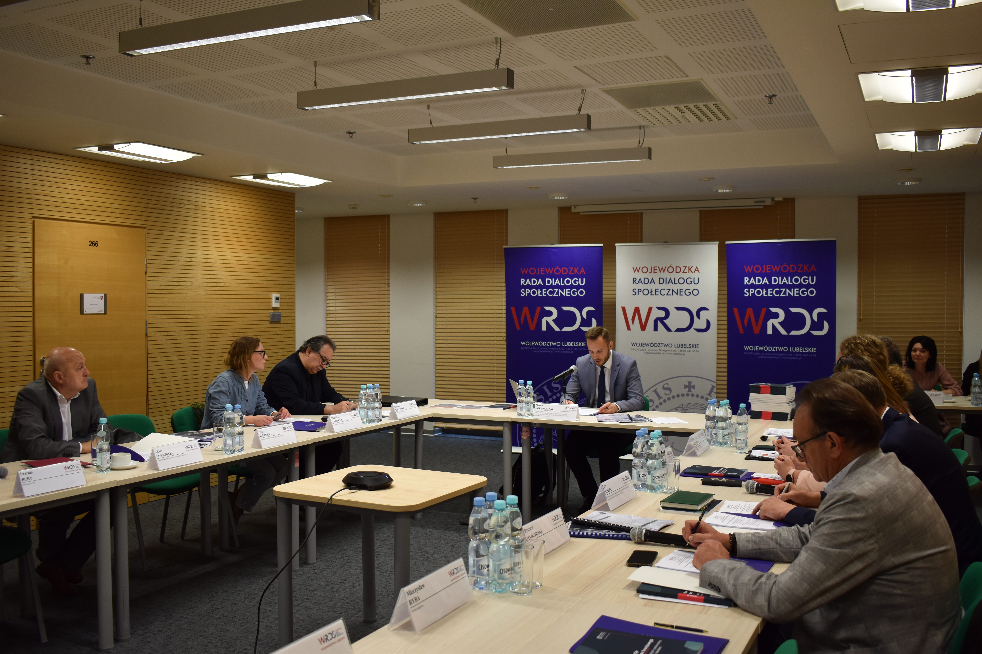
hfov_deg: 57.2
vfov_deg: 40.0
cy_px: 327
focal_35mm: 33
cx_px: 491
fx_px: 900
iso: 400
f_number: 4
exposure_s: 1/80
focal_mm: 22
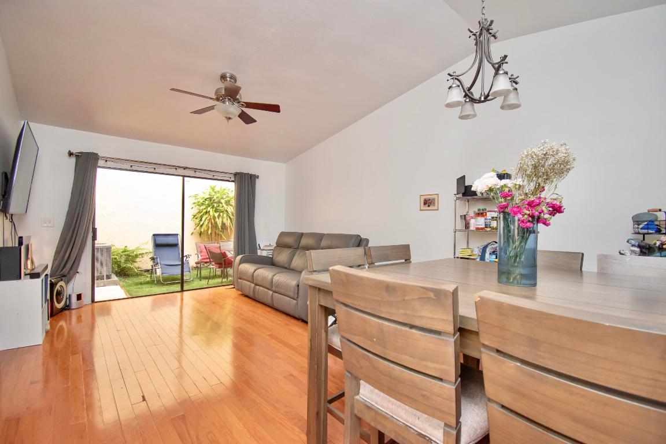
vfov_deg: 77.3
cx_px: 333
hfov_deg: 100.4
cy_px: 222
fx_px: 277
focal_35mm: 15
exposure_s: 1/60
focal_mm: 10
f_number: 4.5
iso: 1100
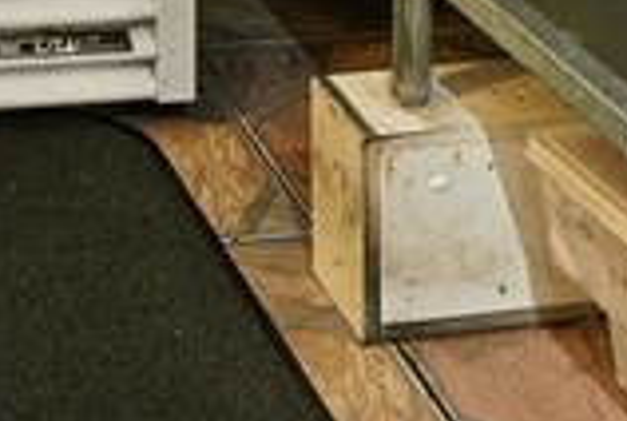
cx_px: -175
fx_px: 1693
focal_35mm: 97
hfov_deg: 19.5
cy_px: -792
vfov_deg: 10.5
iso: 400
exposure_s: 1.3
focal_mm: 10
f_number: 6.3
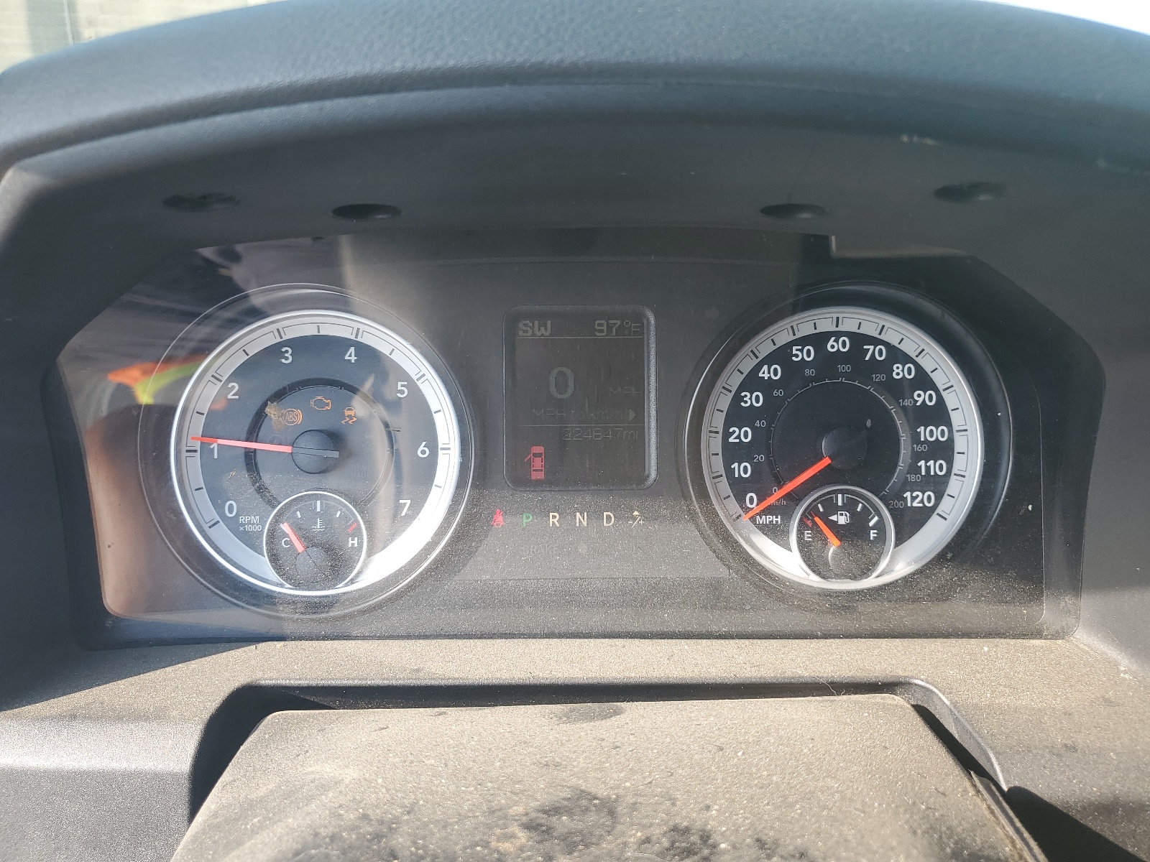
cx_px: 575
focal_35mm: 26
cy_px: 431
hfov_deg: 67.3
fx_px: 864
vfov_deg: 53.1
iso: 50
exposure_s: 1/370
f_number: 1.5
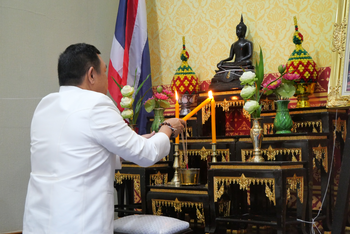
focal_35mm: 56
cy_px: 117
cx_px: 175
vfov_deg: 24.2
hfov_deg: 35.6
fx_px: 545
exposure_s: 1/50
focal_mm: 27
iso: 3200
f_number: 4.6
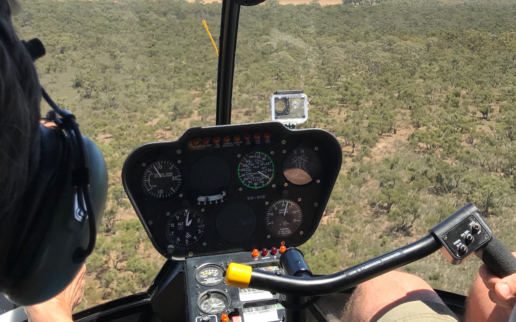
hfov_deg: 38.5
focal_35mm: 52
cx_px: 332
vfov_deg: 24.3
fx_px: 731
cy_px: 48
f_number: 1.8
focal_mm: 3.99
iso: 20
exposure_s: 1/1330
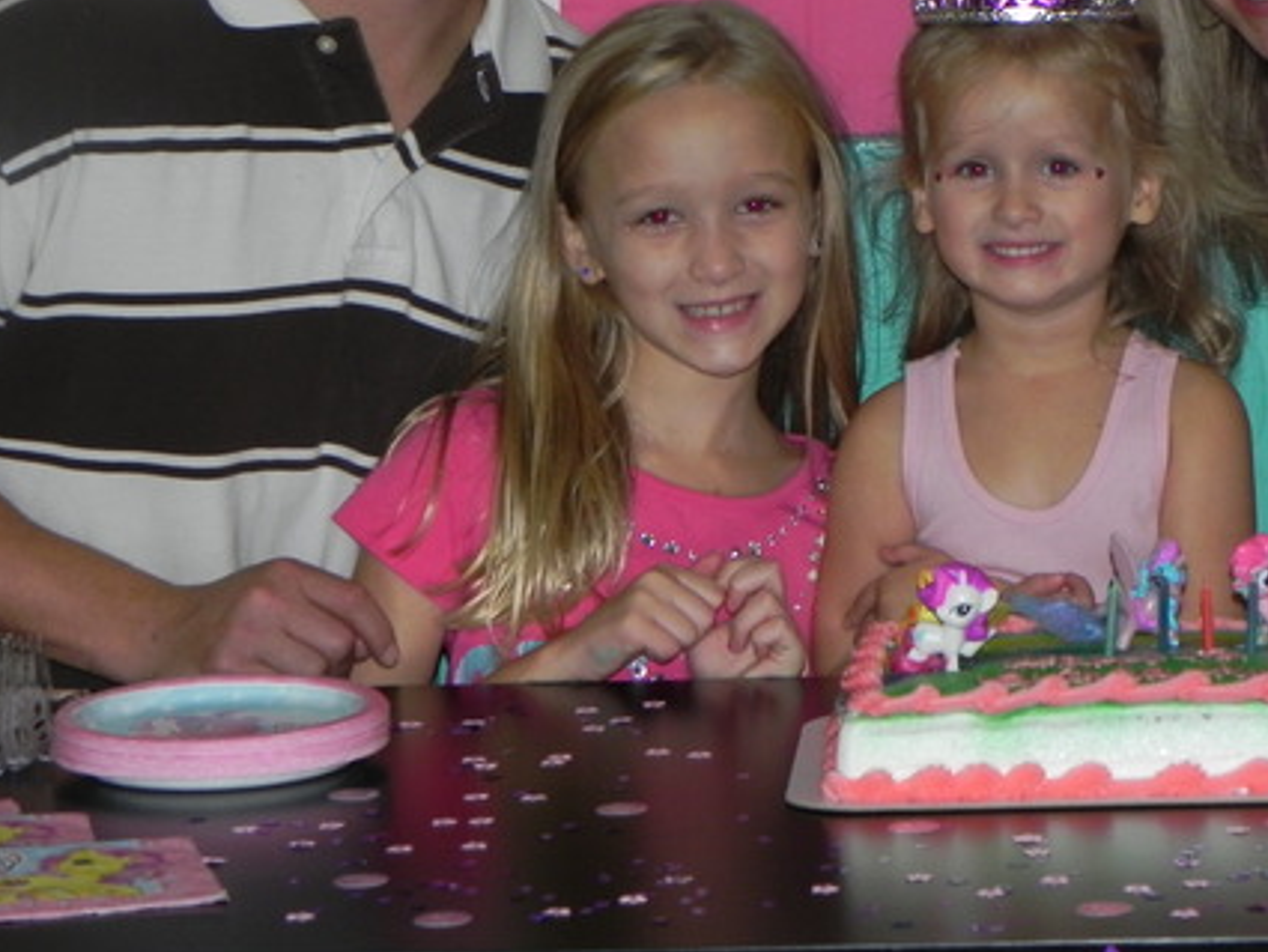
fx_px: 4690
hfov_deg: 15.4
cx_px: 844
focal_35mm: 128
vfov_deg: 11.6
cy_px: 286
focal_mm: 15.1
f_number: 4
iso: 200
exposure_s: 1/30
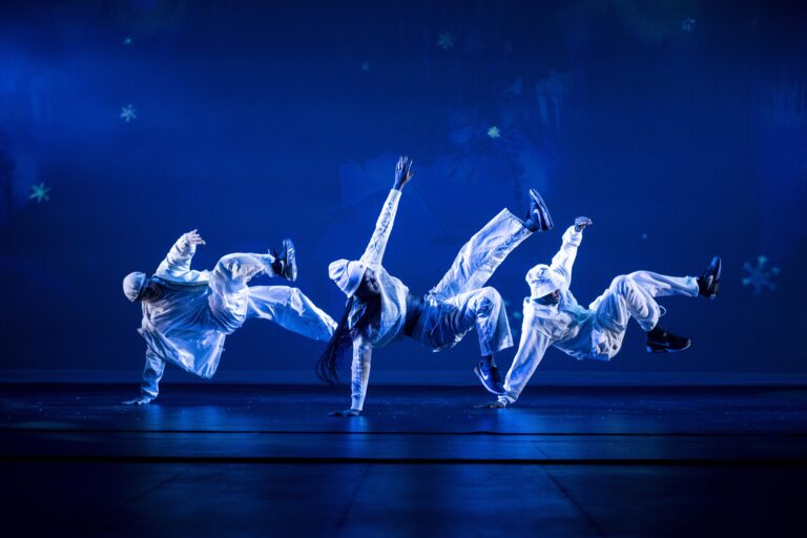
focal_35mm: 70
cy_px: 269
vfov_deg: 19.5
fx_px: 1569
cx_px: 404
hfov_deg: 28.8
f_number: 3.5
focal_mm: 70
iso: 2500
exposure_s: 1/800
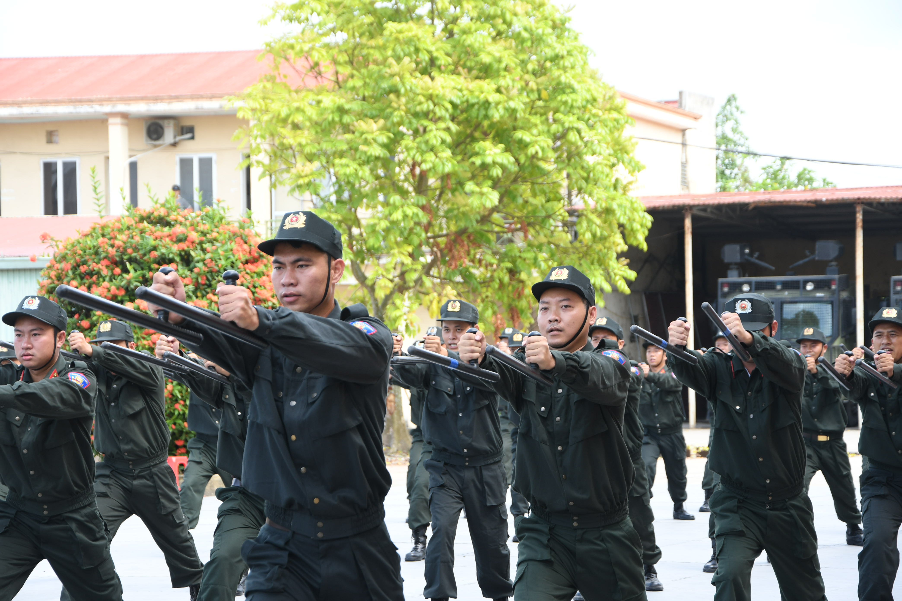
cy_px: 300
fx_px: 2631
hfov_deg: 19.5
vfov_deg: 13.0
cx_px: 451
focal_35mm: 105
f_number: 5.6
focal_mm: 70
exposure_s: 1/200
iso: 250
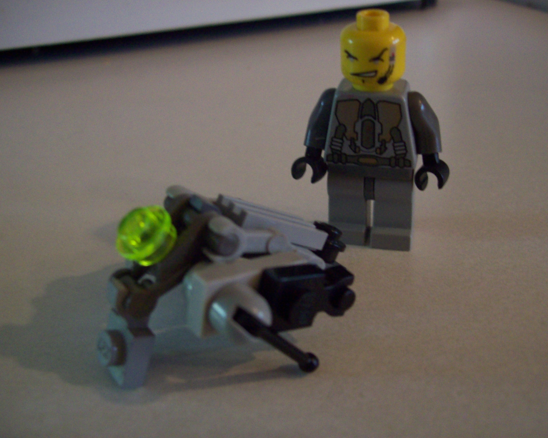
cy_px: 220
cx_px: 287
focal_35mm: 38
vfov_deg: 39.2
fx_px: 616
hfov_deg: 47.9
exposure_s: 1/8
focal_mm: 6
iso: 200
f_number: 2.7
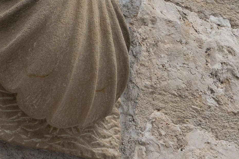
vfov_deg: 7.3
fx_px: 1241
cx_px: 73
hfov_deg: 11.0
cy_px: 77
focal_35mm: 187
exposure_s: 1/1600
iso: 125
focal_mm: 26.4
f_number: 4
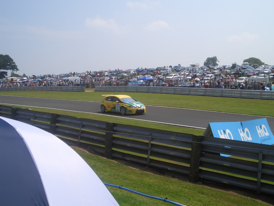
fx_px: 412
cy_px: 103
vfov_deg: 28.0
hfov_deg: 36.8
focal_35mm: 52
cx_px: 137
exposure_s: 1/640
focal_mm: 6.9
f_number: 4.6
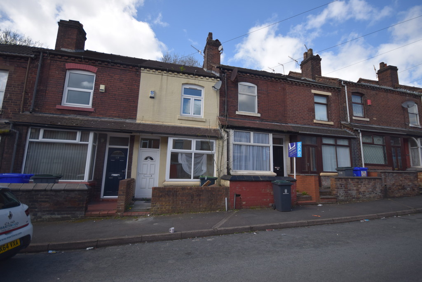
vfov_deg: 72.1
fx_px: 194
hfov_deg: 94.9
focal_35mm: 16
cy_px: 141
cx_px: 211
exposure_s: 1/1000
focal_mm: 11
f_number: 4.2
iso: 200
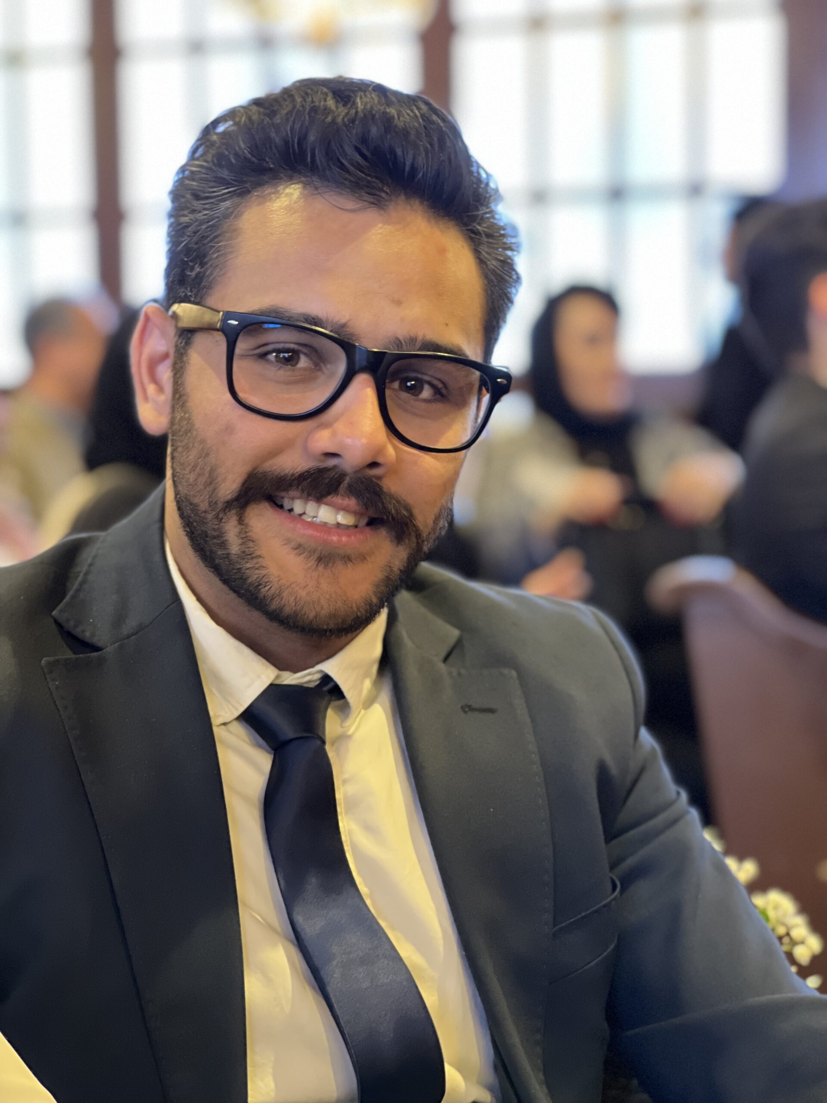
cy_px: 552
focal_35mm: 77
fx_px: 2453
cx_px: 414
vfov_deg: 25.3
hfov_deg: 19.1
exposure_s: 1/14
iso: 800
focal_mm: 9
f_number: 2.8
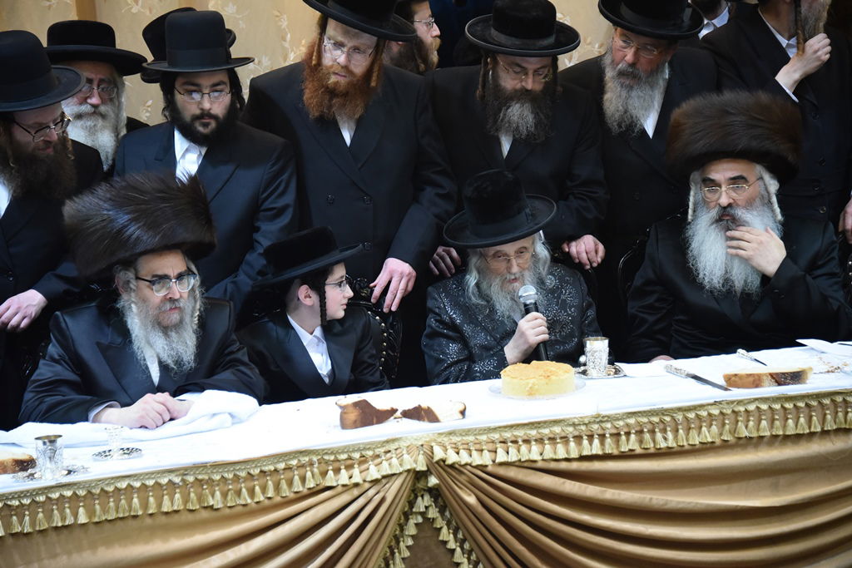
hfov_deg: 14.2
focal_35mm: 145
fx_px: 3432
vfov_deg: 9.5
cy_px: 284
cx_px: 426
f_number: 5.6
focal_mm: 145
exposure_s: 1/100
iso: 4000
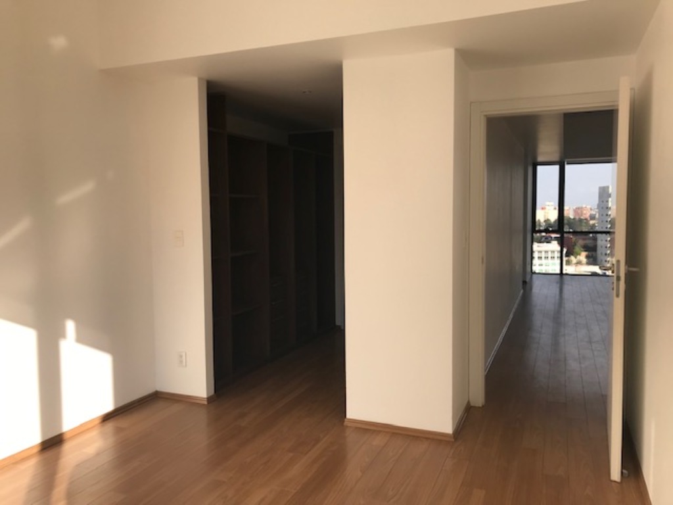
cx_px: 336
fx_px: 544
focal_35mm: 28
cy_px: 252
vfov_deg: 49.7
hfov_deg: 63.4
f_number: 1.8
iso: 20
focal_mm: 3.99
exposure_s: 1/903
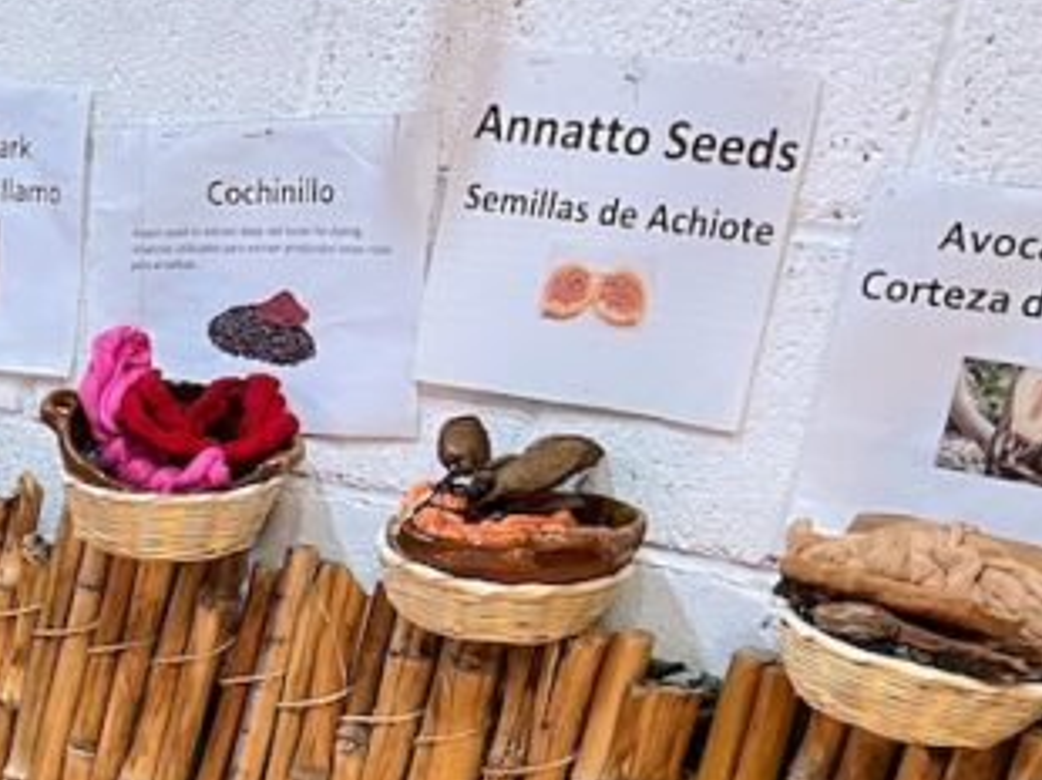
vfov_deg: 16.0
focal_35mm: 86
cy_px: 1079
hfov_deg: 18.9
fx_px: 2587
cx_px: -676
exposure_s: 1/60
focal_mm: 5.7
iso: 125
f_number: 1.5
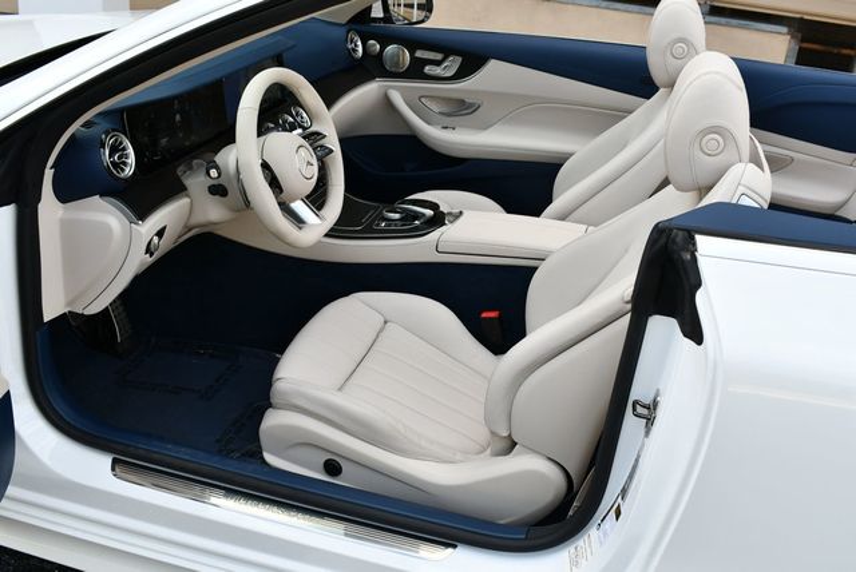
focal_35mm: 36
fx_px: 857
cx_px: 428
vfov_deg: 36.9
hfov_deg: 53.1
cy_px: 286
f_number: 5.6
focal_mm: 18
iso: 250
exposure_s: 1/250
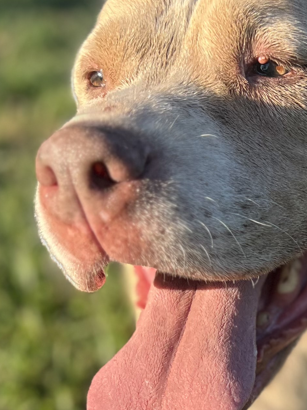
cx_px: 347
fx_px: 982
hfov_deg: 17.1
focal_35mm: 83
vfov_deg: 22.8
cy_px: 389
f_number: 1.5
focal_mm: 5.7
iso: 50
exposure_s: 1/940
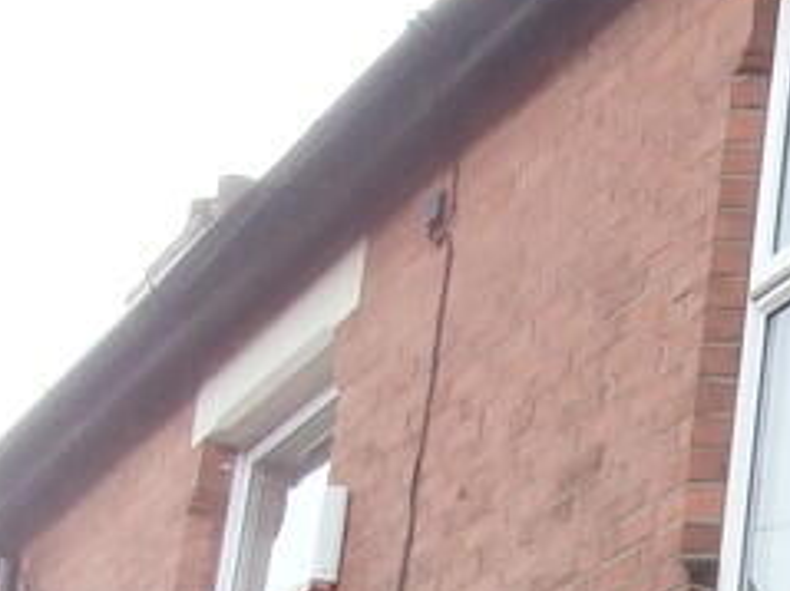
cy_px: 1060
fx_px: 2349
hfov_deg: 16.9
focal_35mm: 103
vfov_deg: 13.0
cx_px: 1249
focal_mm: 4.2
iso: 100
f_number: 3
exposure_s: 1/125
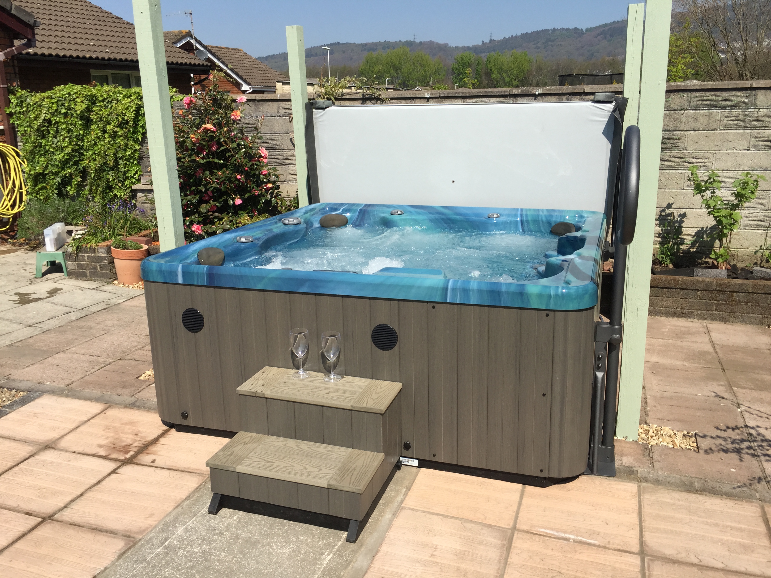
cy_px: 289
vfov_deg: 48.2
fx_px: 646
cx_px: 386
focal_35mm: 29
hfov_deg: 61.7
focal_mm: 4.15
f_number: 2.2
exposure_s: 1/2326
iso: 32
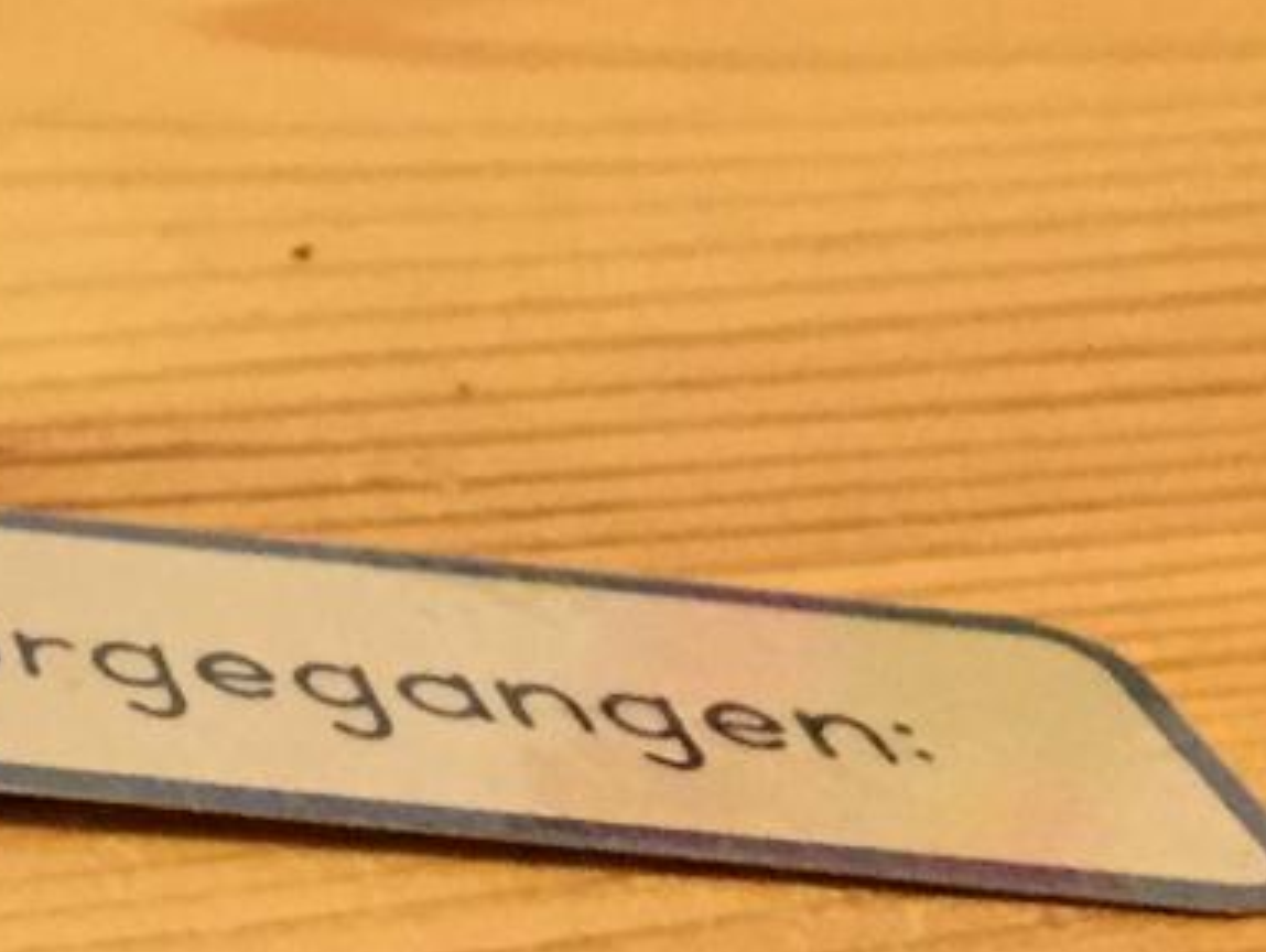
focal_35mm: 121
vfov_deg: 12.2
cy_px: 688
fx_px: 4429
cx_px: -1213
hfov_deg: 13.9
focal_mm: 4.15
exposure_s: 1/17
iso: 400
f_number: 2.2
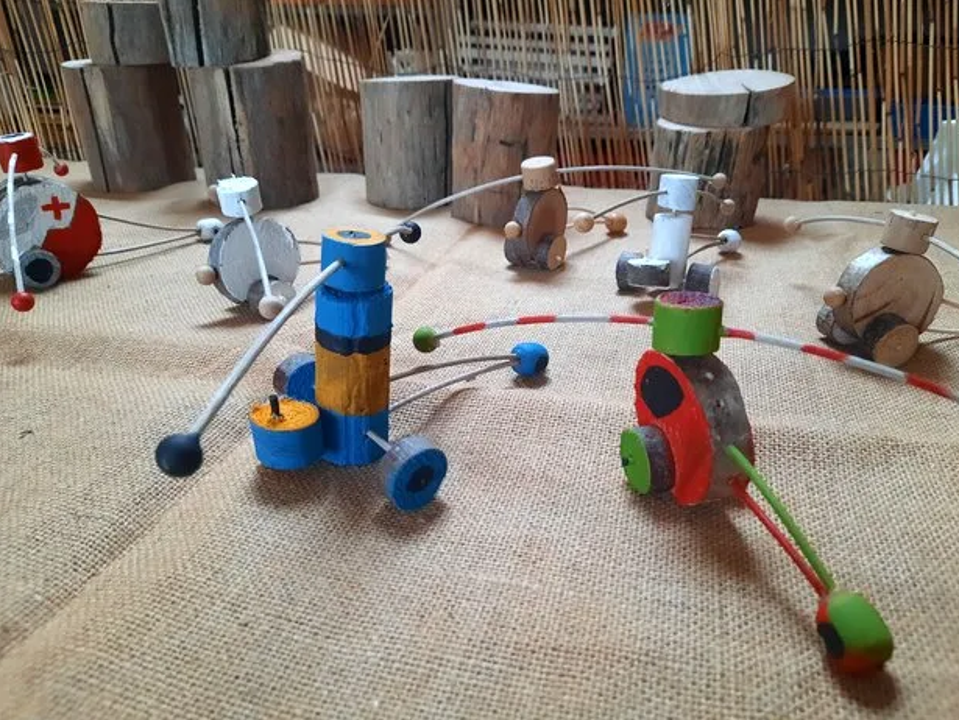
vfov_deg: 53.1
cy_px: 348
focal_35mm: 26
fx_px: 721
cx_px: 496
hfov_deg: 67.3
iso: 400
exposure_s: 1/60
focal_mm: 4.6
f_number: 2
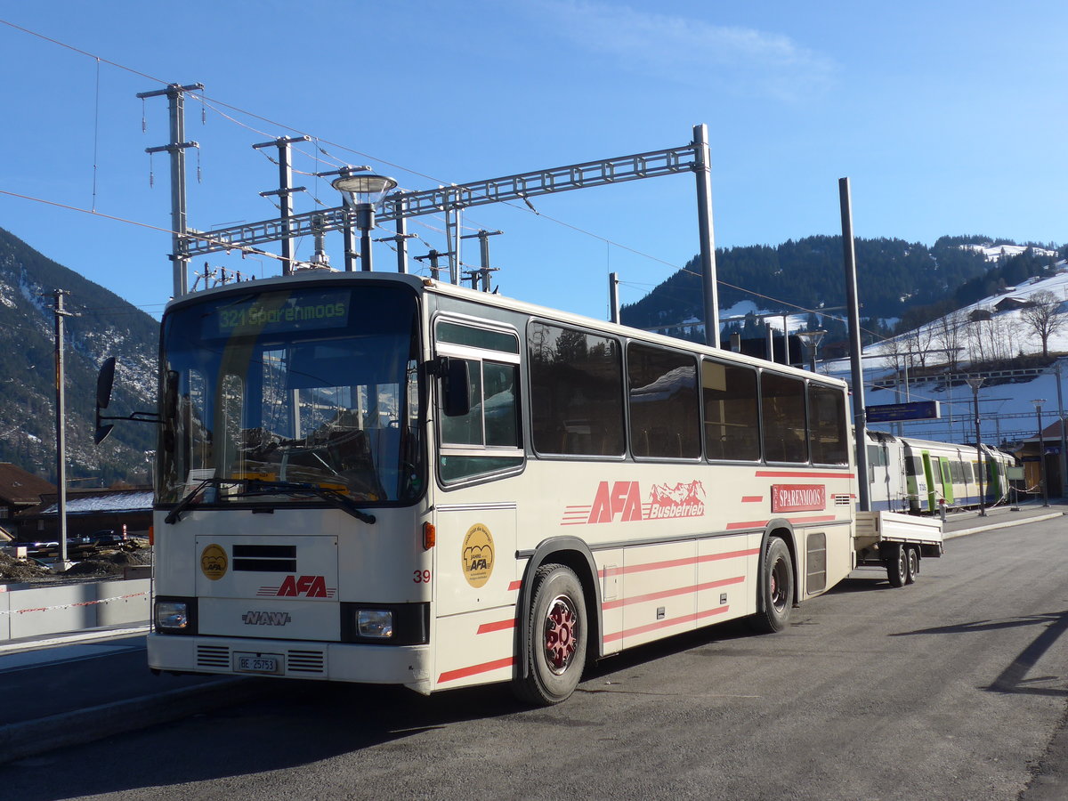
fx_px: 1358
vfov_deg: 32.9
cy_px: 400
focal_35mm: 44
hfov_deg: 42.9
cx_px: 534
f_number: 2.8
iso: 80
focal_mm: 9
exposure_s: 1/2000
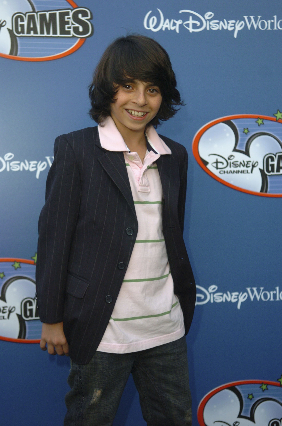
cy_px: 213
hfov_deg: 22.5
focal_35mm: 60
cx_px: 141
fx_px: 708
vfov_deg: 33.5
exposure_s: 1/160
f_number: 2.8
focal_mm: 40
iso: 400
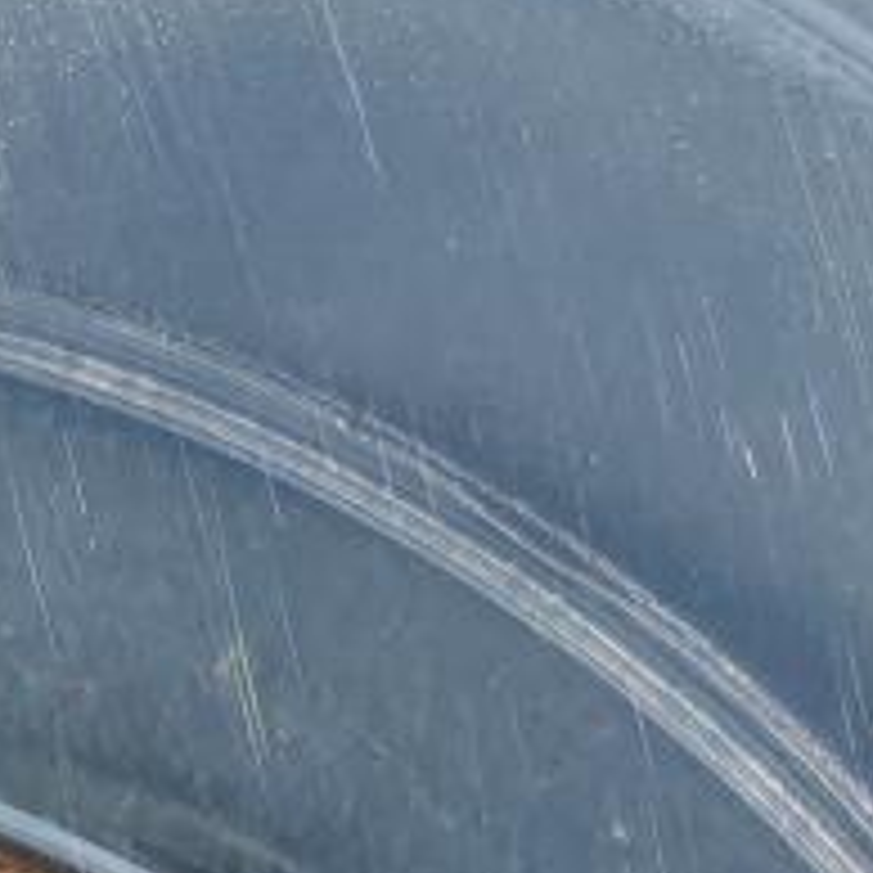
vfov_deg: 4.3
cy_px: 891
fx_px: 11670
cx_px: -261
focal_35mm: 409
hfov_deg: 4.3
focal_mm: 5.85
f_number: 1.63
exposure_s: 1/194
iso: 50
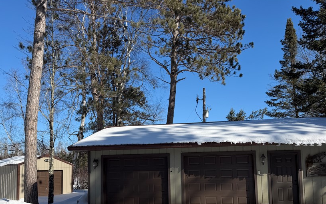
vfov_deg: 38.6
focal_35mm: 32
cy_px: 149
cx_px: 172
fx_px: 284
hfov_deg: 59.6
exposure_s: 1/4673
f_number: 1.78
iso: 80
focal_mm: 6.76
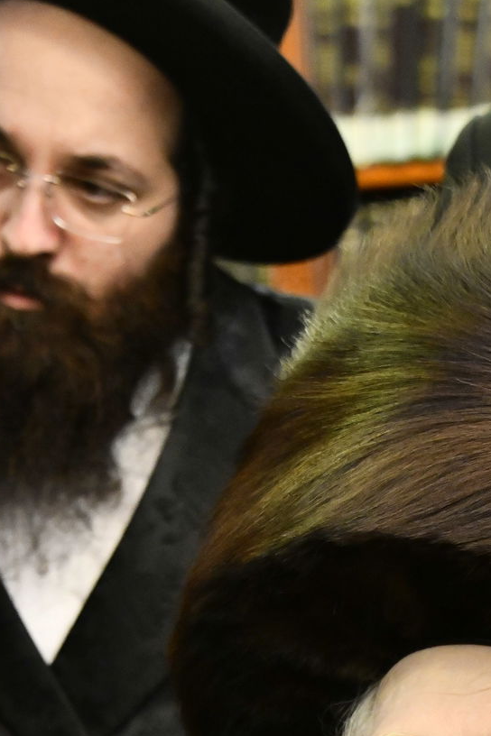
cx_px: 464
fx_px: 4316
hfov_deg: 6.5
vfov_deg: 9.6
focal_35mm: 211
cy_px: 856
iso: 2500
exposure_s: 1/125
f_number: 5.6
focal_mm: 82
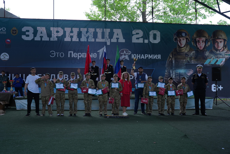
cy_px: 77
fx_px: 198
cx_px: 115
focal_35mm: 31
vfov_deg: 42.4
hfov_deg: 60.3
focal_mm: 31
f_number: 3.2
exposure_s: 1/125
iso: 80
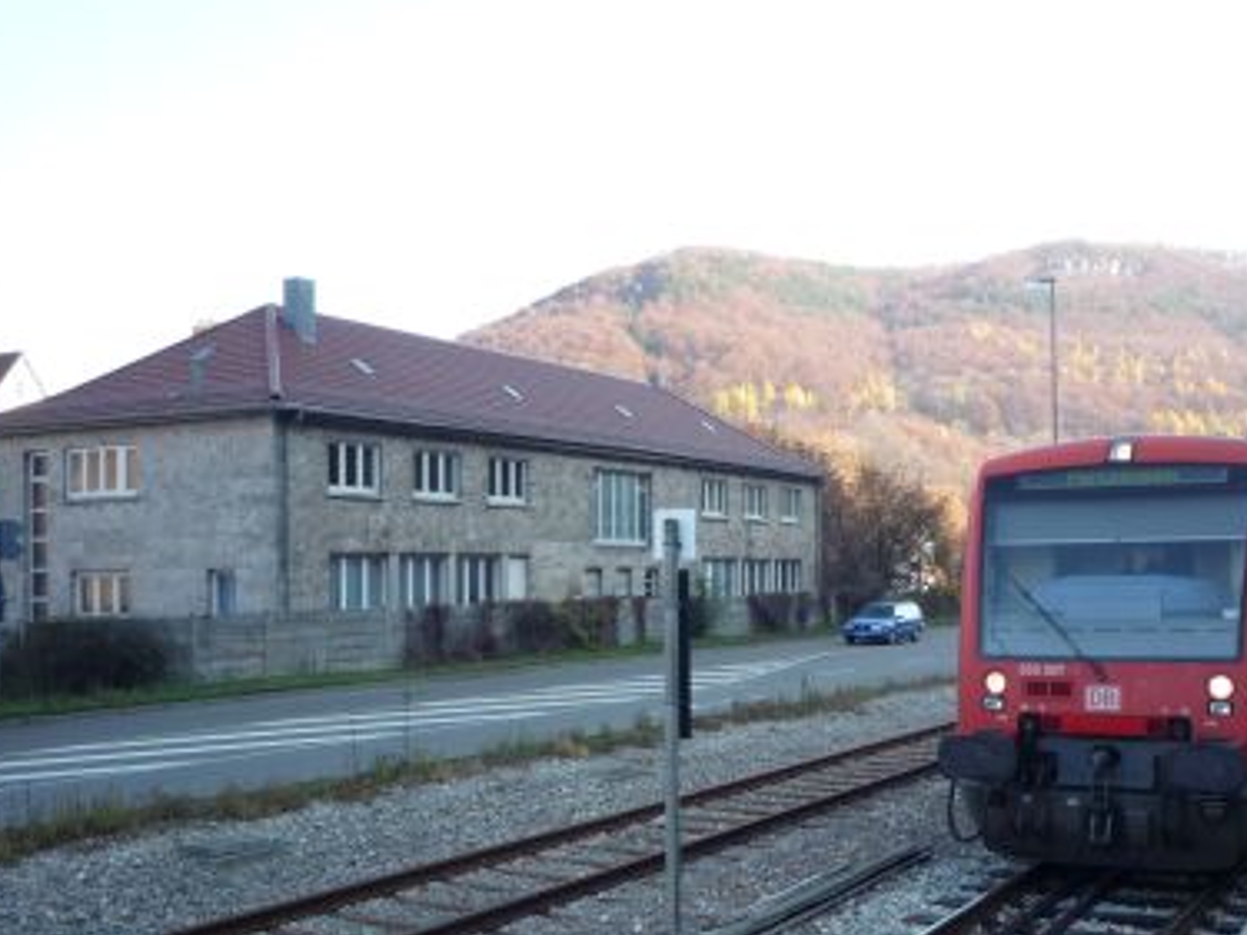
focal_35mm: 41
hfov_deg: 45.5
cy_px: 556
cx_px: 748
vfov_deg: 35.0
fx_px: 1477
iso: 100
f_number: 4
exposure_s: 1/100
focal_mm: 5.2
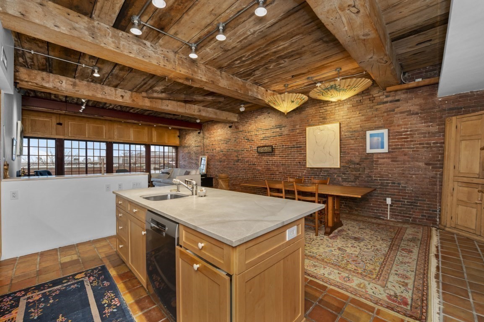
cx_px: 242
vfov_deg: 81.1
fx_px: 188
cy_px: 161
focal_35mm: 14
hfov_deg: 104.3
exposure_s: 1/200
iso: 1600
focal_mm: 14
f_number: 5.6
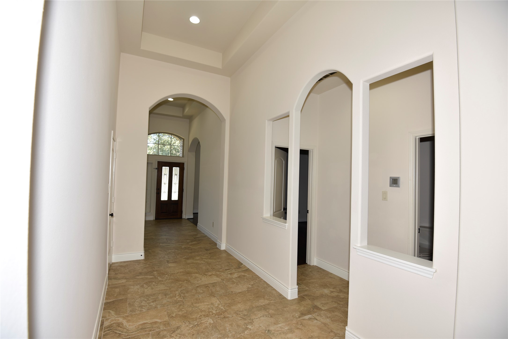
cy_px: 170
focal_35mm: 16
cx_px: 254
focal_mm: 16
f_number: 4
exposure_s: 1/60
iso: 100
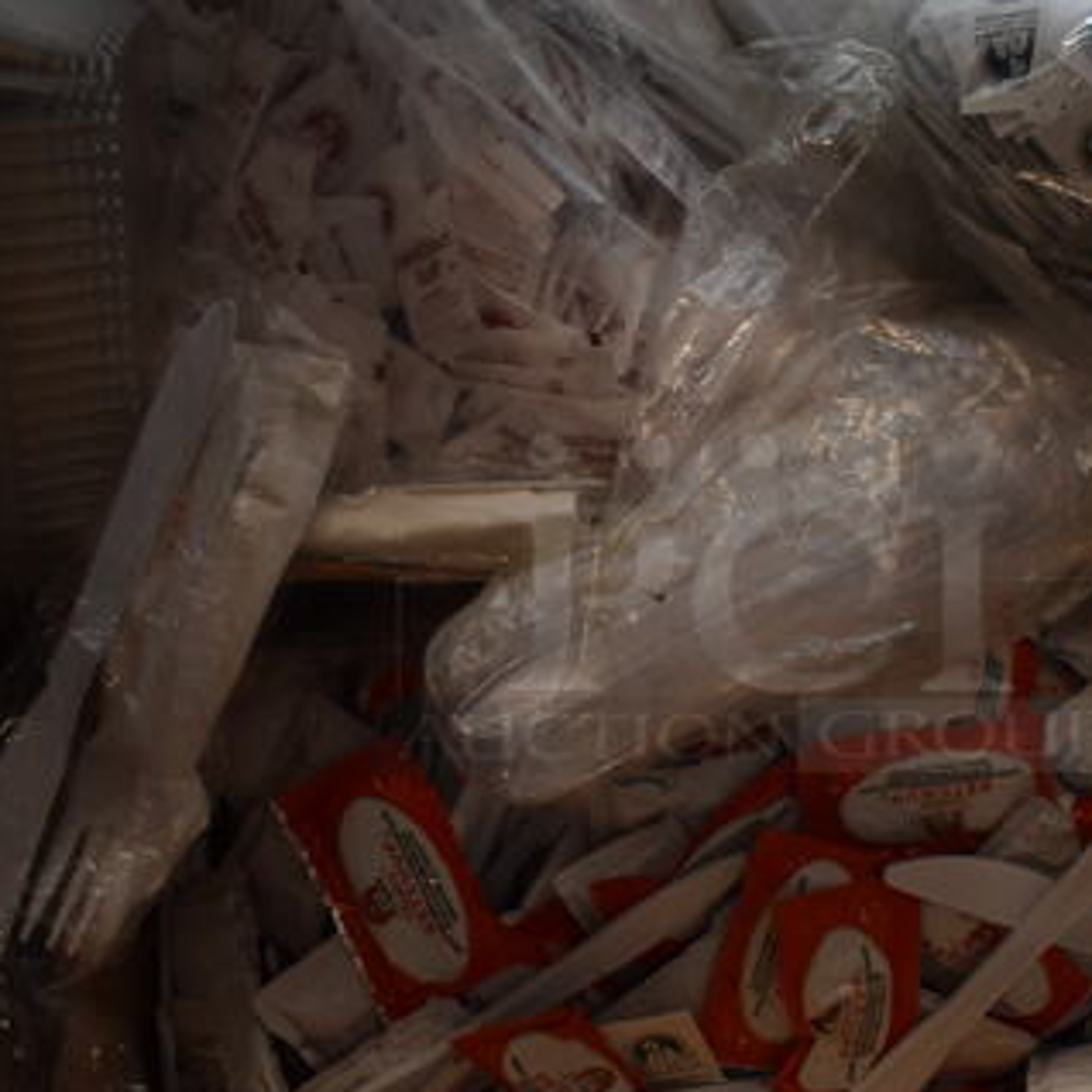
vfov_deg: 38.3
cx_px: 759
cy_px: 591
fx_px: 1570
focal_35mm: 44
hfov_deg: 37.8
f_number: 3.5
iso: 900
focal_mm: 18
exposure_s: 1/125
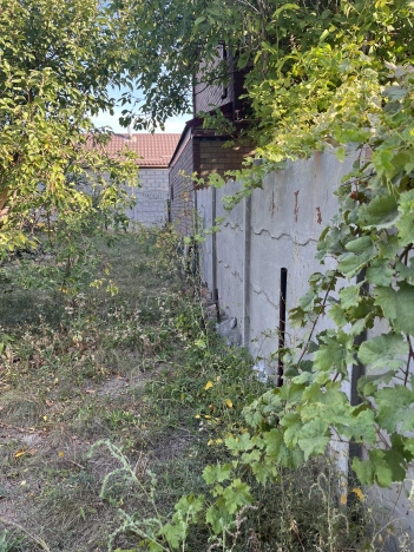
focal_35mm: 26
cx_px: 207
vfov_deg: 67.3
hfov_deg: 53.1
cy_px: 276
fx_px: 415
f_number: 1.6
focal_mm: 5.1
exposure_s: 1/247
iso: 50
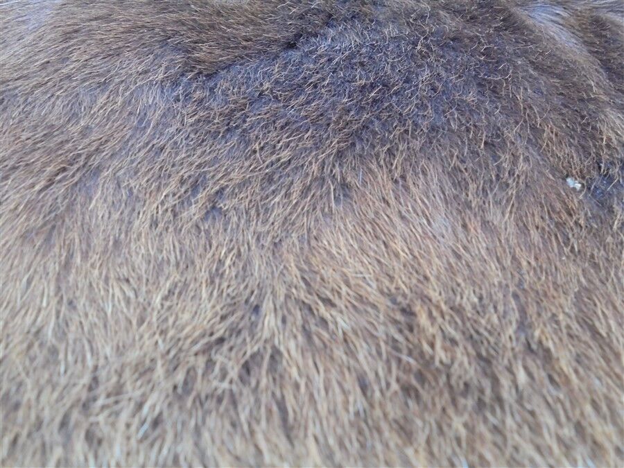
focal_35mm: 38
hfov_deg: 49.0
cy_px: 234
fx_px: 685
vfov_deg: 37.7
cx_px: 312
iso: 400
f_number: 4.2
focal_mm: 6.9
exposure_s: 1/15
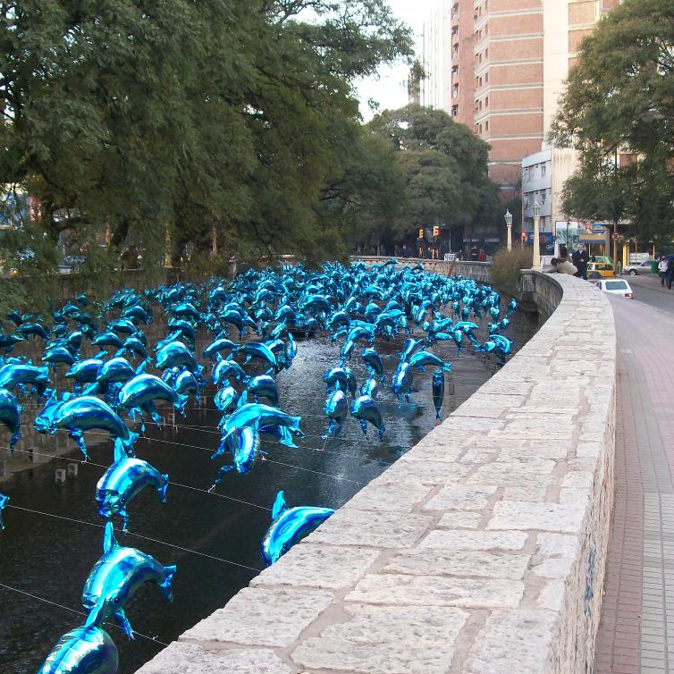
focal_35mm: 54
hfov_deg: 31.6
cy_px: 337
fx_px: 1190
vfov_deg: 31.6
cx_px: 301
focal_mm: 7.6
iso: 80
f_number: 3
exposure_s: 1/89.3
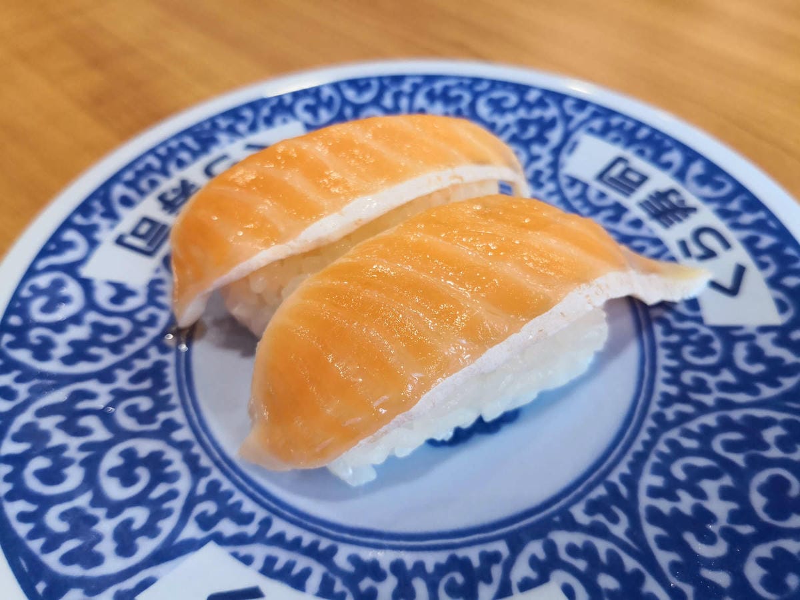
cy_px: 300
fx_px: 624
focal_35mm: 27
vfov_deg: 51.4
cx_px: 400
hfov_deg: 65.3
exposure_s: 1/60
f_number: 1.6
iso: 125
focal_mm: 3.95
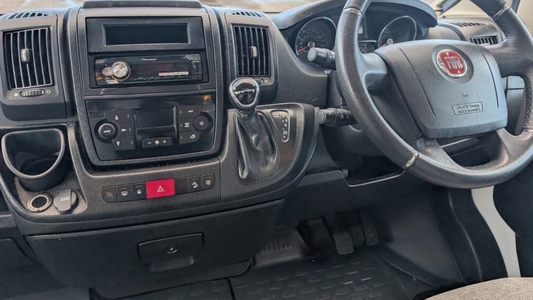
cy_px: 120
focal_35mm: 27
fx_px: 382
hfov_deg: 69.8
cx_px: 270
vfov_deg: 42.7
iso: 79
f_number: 1.68
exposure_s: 1/243
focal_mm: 6.9
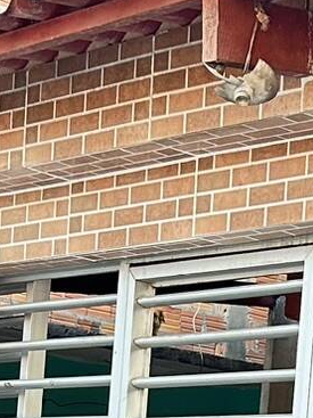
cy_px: 552
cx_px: 324
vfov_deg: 13.1
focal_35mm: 145
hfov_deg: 10.1
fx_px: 1749
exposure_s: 1/121
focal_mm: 5.7
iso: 100
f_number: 1.5
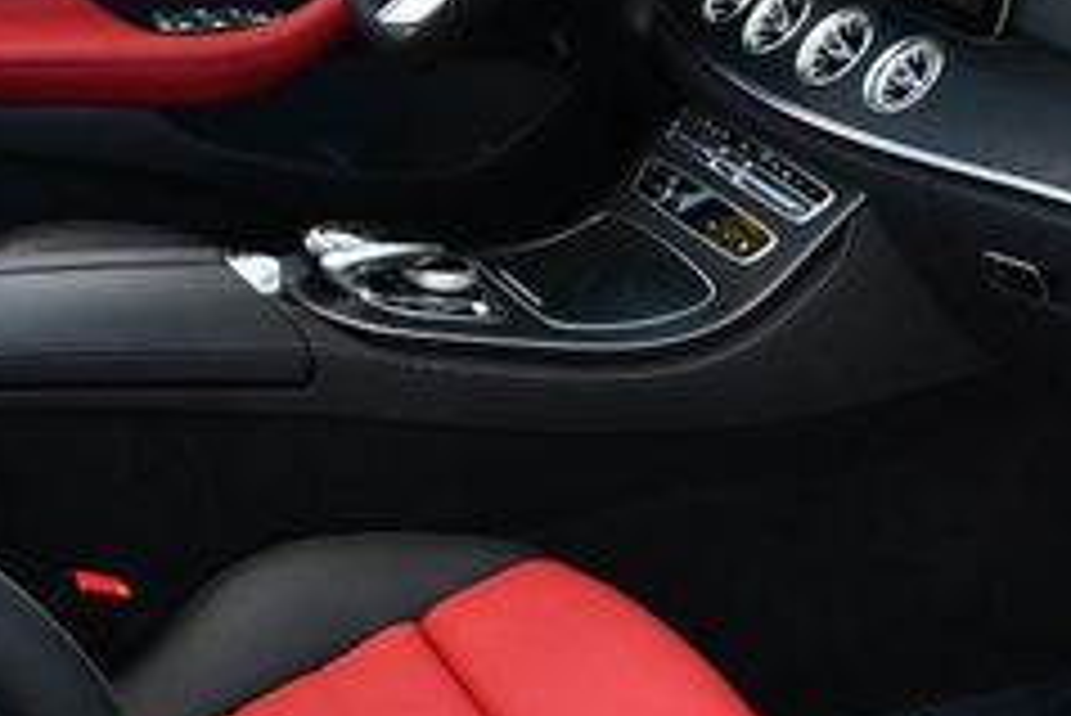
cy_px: 356
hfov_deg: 20.8
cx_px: 256
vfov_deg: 14.1
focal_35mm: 97
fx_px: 2887
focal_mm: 18
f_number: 5.6
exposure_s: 1/250
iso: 360
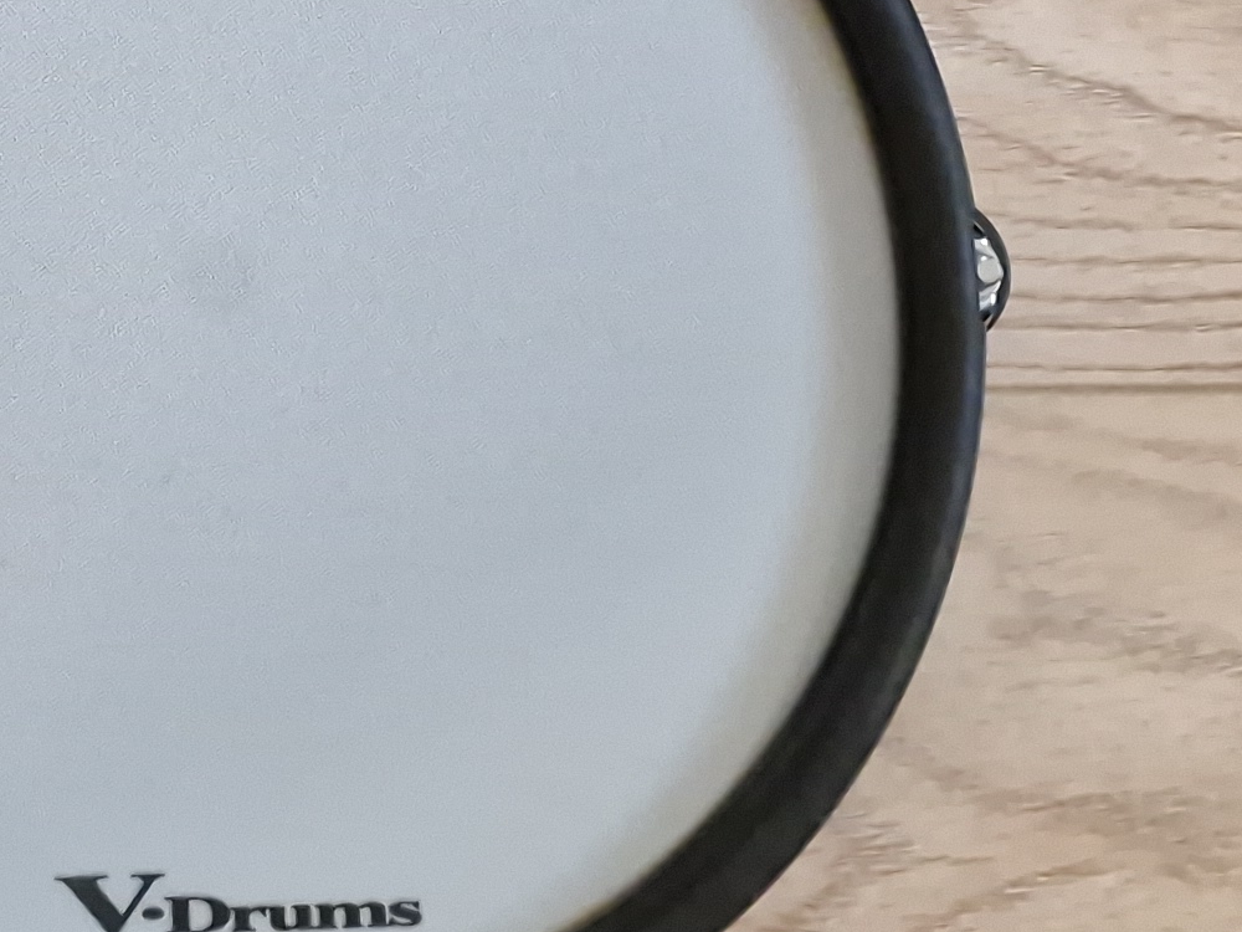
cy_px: -491
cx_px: -168
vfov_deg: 14.9
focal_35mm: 92
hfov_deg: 20.2
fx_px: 3301
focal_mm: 6.4
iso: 500
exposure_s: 1/30
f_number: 1.8
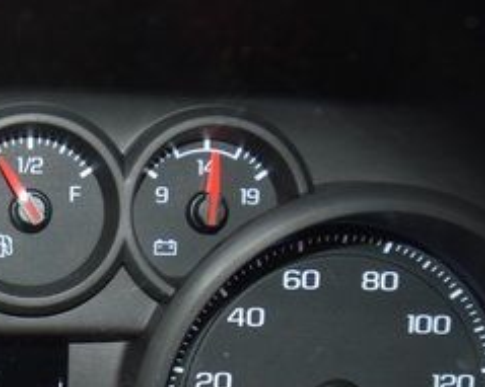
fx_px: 976
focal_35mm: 68
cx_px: -61
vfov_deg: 21.7
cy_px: 382
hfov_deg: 25.7
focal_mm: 18
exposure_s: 1/30
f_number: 3.5
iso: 560
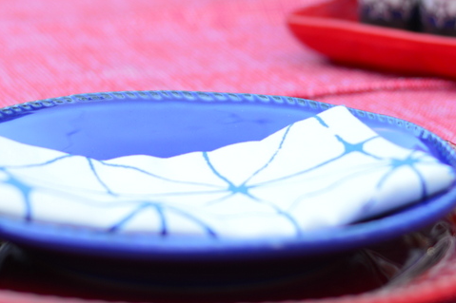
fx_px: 1785
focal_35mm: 141
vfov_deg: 9.7
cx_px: 214
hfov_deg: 14.6
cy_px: 62
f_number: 2.8
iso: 100
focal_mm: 50
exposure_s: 1/80
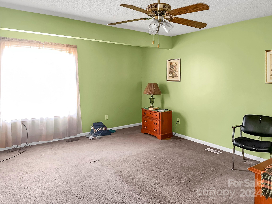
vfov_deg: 56.8
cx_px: 136
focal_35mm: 24
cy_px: 102
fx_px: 189
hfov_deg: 71.6
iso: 125
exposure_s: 1/6
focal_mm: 6.86
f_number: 1.8
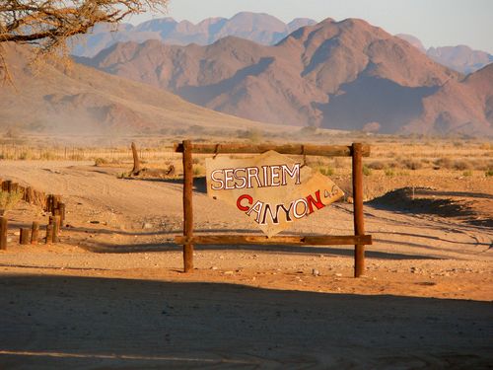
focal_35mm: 432
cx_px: 246
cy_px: 185
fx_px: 6153
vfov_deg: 3.4
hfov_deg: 4.6
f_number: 4
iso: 80
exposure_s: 1/400
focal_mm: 72
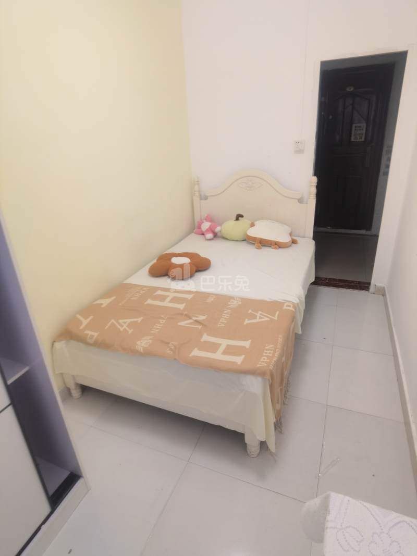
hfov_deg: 71.6
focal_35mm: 18
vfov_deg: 87.8
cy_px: 278
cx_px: 208
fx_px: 289
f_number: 1.8
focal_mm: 4.4
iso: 320
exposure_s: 1/33.3
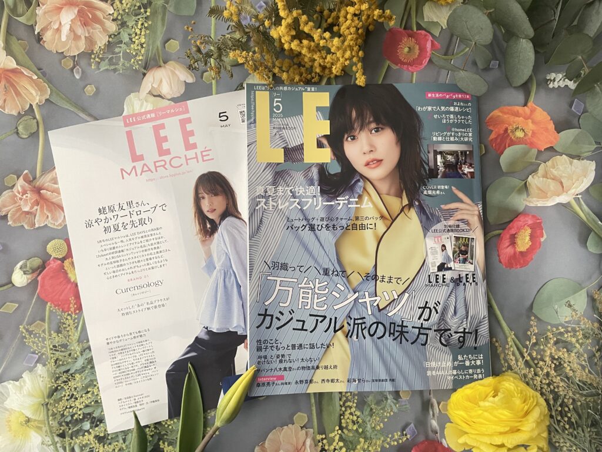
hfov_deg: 67.3
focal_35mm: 26
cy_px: 226
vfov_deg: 53.1
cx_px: 301
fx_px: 452
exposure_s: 1/60
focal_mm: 4.2
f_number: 1.6
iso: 400
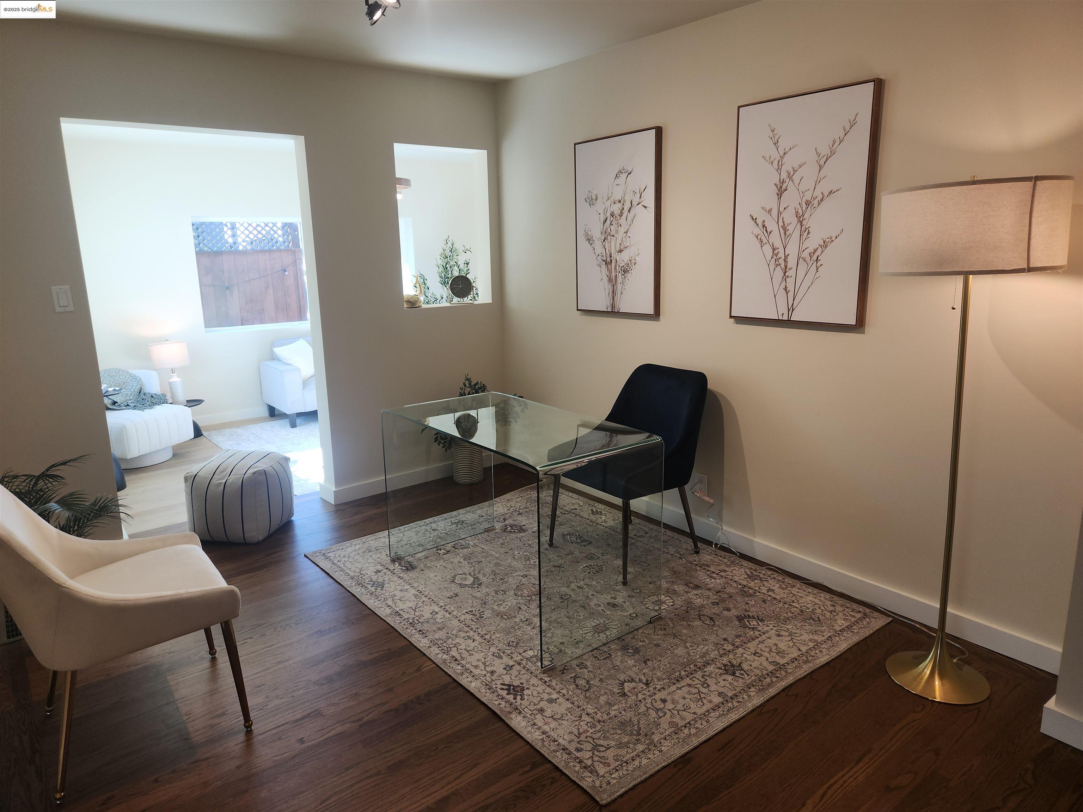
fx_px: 720
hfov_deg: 73.9
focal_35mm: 23
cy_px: 406
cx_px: 542
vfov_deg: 58.9
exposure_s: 1/60
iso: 32
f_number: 1.8
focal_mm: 5.4
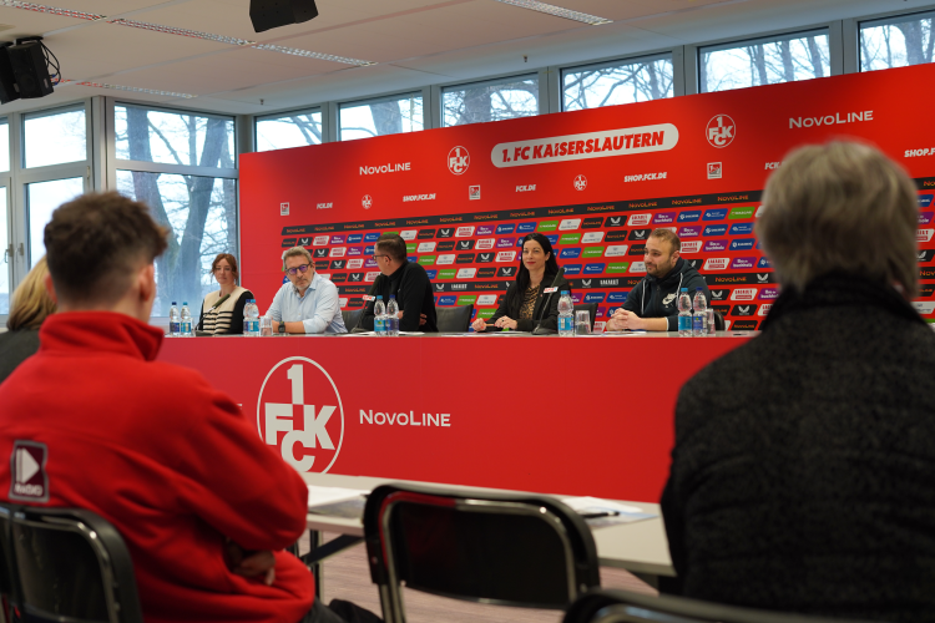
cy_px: 312
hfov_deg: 39.6
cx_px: 468
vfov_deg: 27.0
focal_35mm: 50
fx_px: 1299
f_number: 4
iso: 800
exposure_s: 1/160
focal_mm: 50
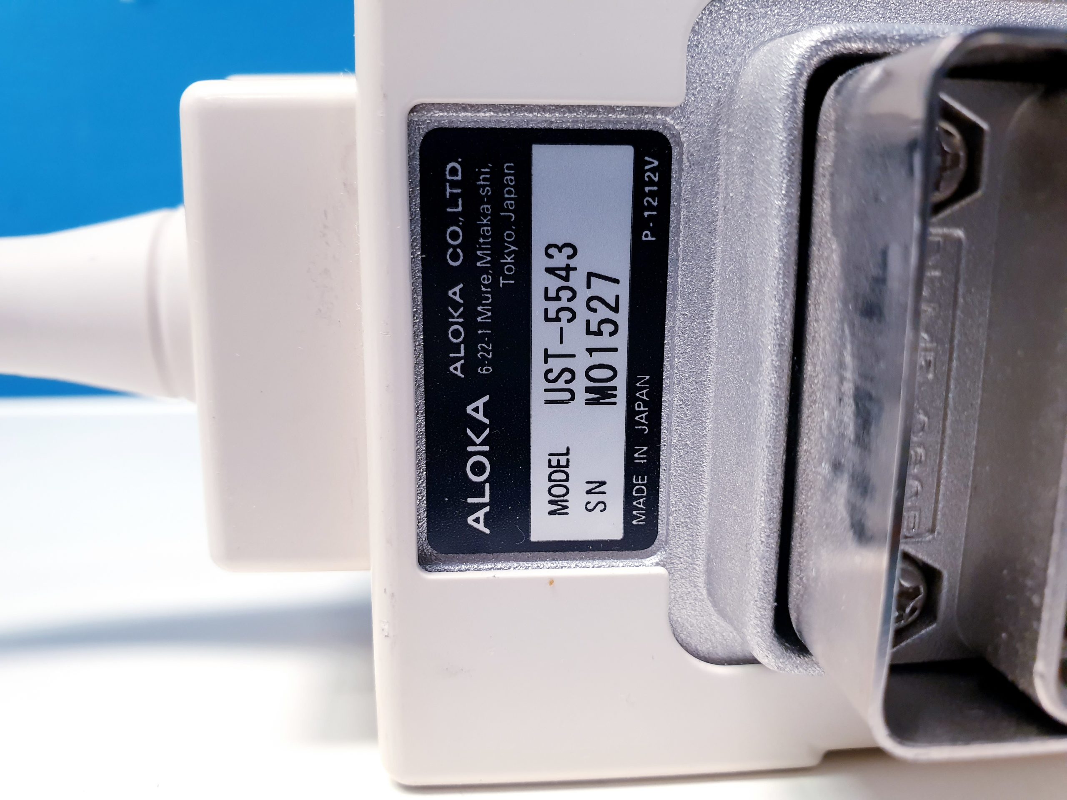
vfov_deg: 53.1
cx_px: 534
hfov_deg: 67.3
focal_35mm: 26
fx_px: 801
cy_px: 400
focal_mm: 4.3
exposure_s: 1/50
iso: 250
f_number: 2.4
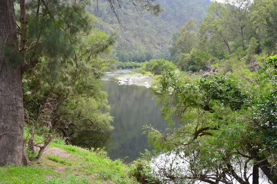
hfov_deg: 46.4
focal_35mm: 42
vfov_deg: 31.9
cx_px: 138
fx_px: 323
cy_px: 92
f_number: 10
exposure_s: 1/60
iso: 200
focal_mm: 28
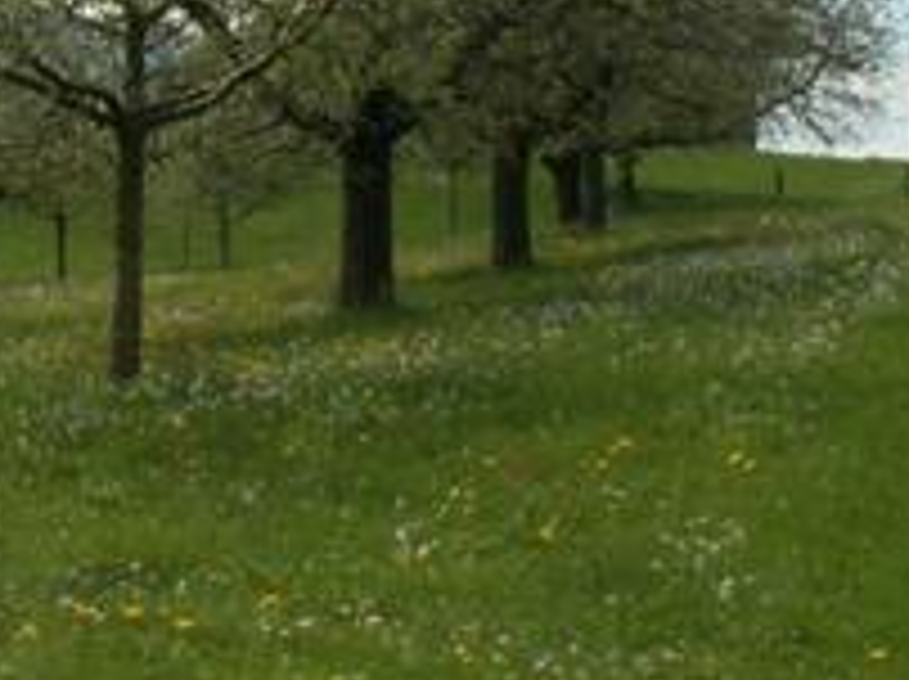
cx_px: 72
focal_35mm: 111
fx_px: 2911
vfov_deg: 13.1
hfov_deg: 17.5
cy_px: -23
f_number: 8
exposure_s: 1/160
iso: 50
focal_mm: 5.86
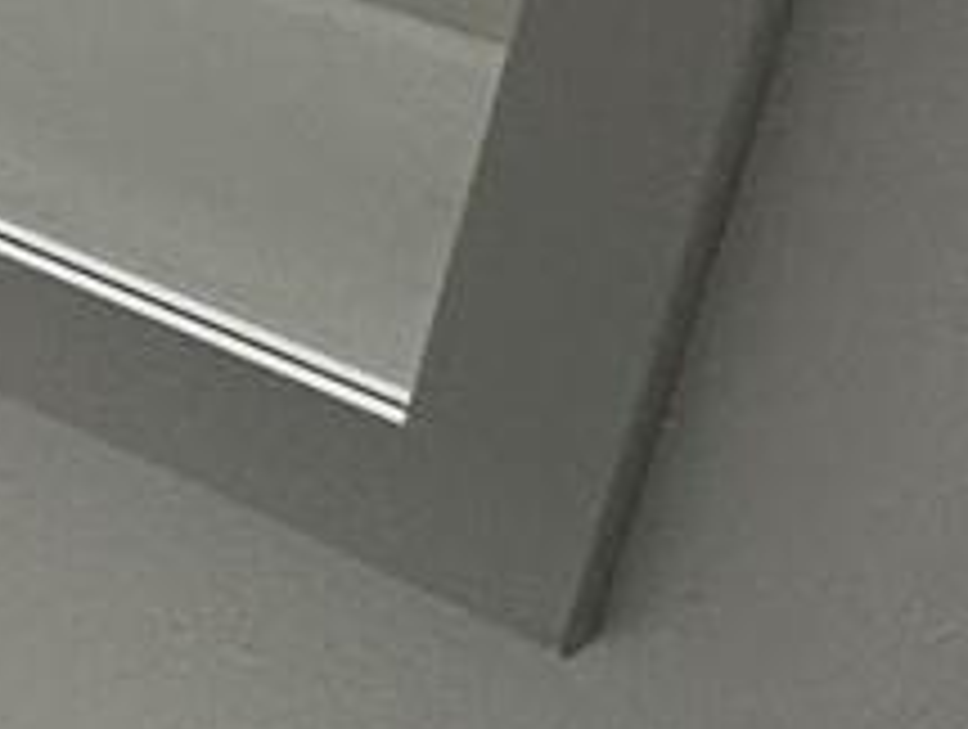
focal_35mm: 104
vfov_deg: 13.4
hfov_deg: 11.1
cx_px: -1981
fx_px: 2913
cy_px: -400
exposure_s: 1/60
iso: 160
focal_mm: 2.22
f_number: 2.2
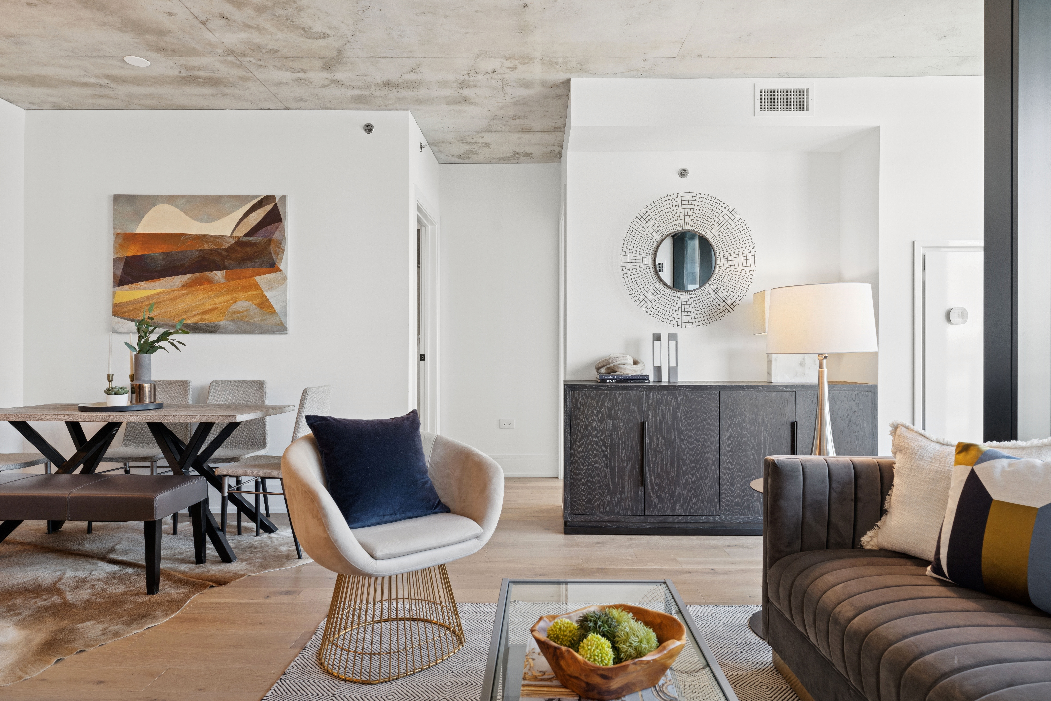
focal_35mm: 22
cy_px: 350
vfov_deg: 57.2
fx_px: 642
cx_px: 526
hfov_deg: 78.6
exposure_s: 1/30
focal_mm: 22
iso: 320
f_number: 8
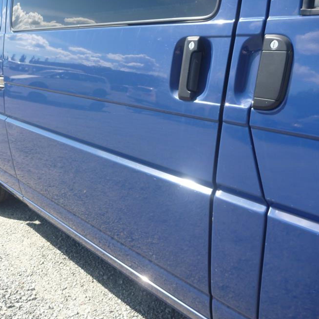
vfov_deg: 48.4
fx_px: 354
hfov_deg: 47.8
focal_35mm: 34
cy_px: 158
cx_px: 111
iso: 80
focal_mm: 4.9
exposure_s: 1/250
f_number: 3.3
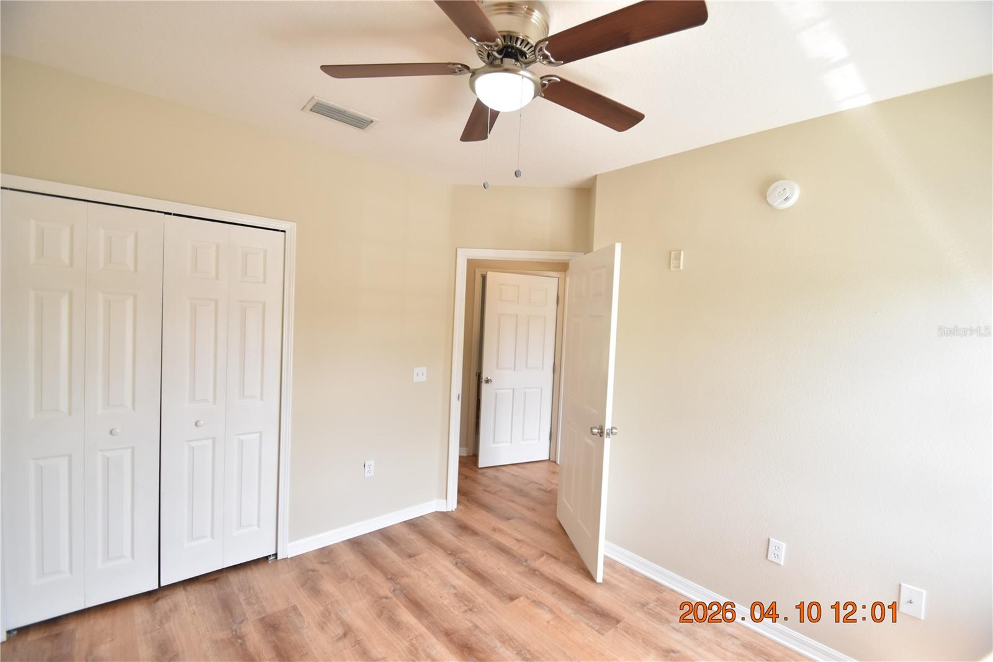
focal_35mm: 15
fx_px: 414
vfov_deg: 77.3
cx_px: 496
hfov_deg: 100.4
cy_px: 331
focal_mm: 10
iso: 800
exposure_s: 1/350
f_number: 3.5
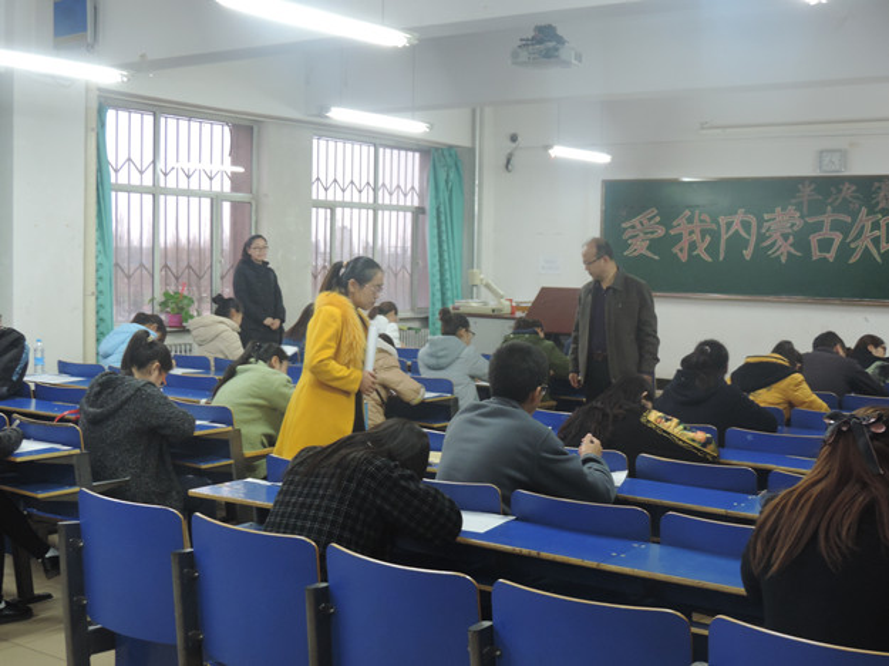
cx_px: 444
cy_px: 333
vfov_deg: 30.8
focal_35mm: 47
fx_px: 1206
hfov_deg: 40.5
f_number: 3.5
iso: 400
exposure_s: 1/25
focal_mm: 8.3
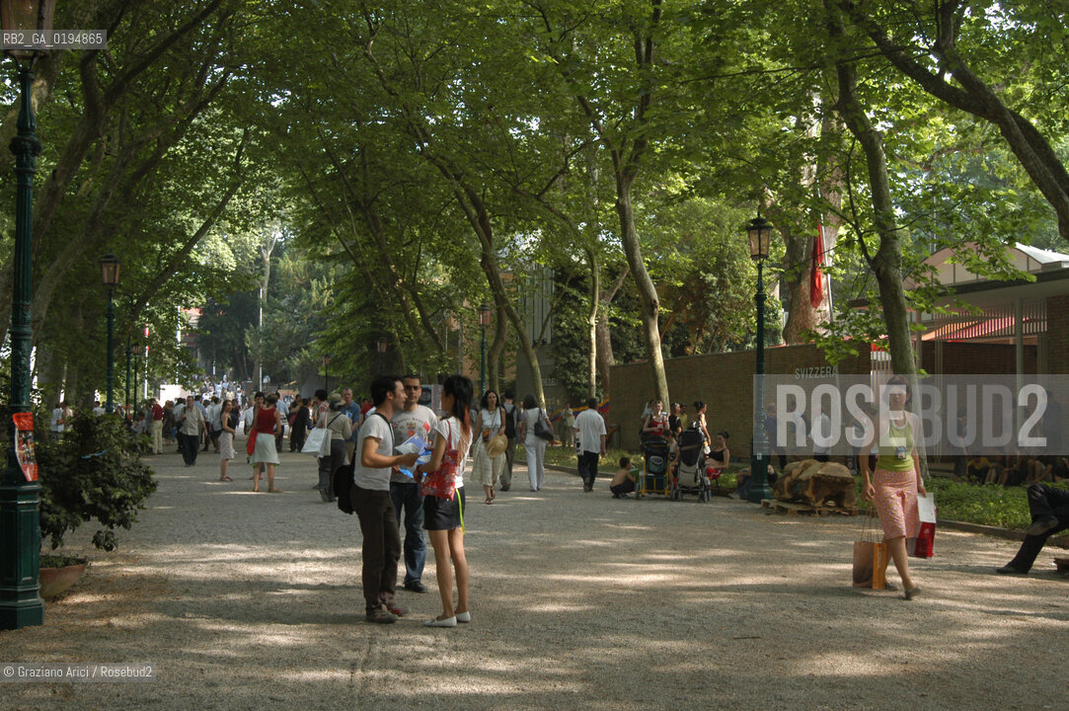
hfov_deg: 49.6
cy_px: 356
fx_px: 1157
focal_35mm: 39
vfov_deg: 34.1
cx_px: 534
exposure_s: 1/80
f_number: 8
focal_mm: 26
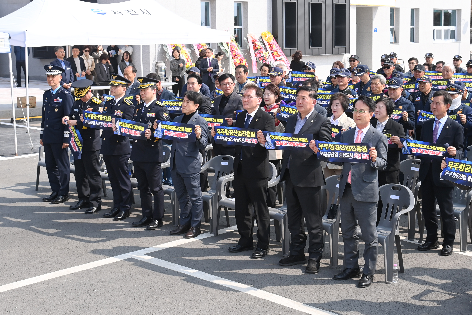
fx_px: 524
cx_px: 236
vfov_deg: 33.4
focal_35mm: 40
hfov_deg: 48.5
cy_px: 158
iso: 400
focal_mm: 40
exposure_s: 1/500
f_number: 8
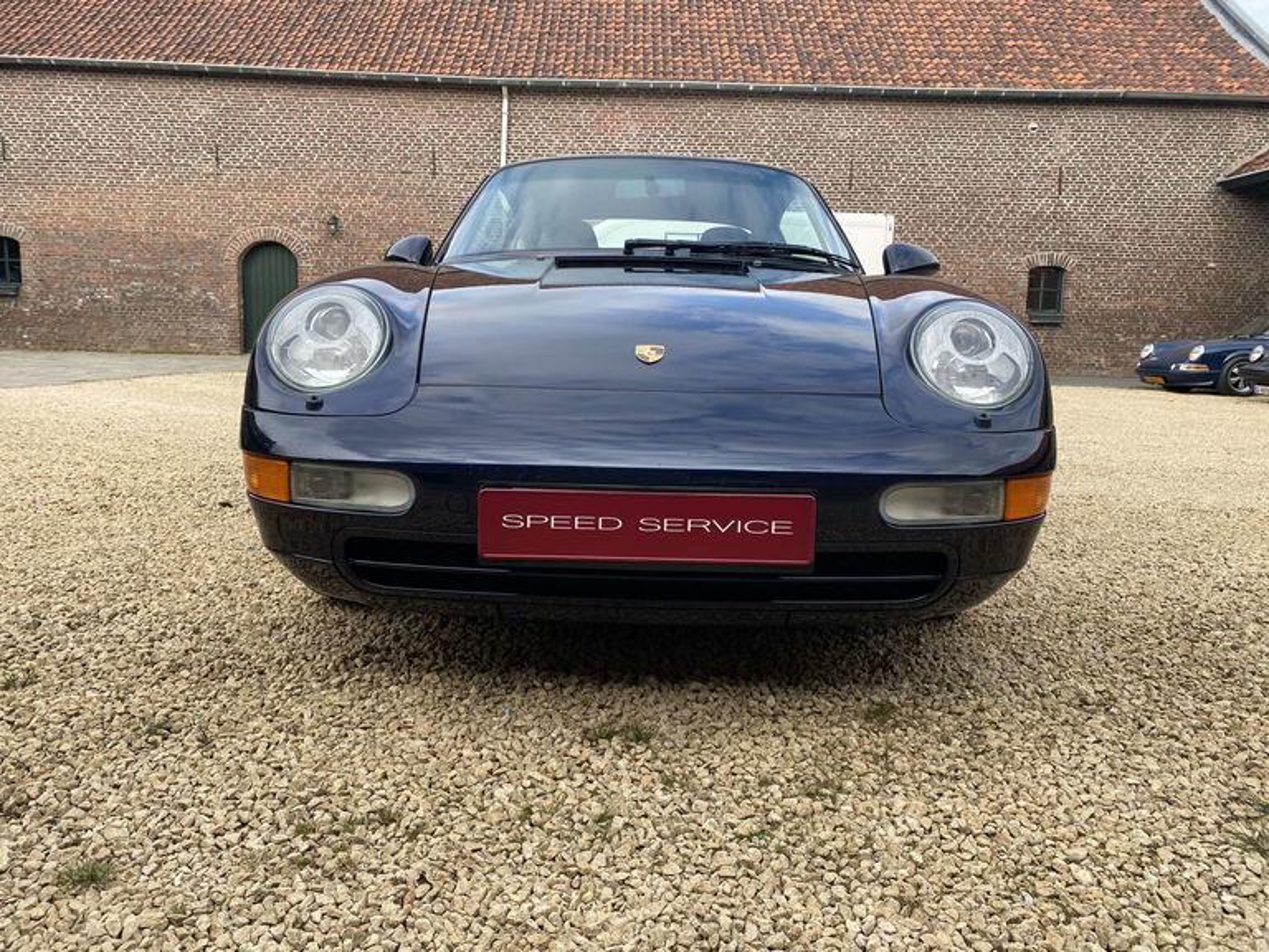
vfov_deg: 53.1
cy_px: 476
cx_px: 634
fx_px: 953
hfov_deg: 67.3
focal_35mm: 26
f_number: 1.8
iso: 32
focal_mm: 4.25
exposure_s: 1/606
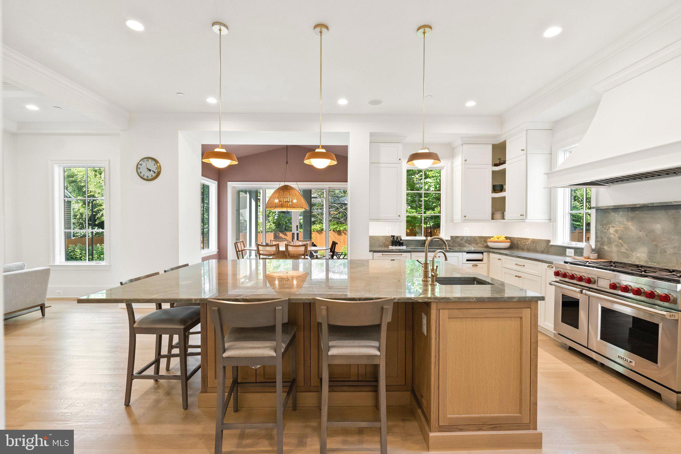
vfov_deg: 73.7
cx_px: 340
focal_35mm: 16
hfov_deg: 96.7
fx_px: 303
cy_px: 227
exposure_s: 1/25
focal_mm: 16
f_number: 5.6
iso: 800
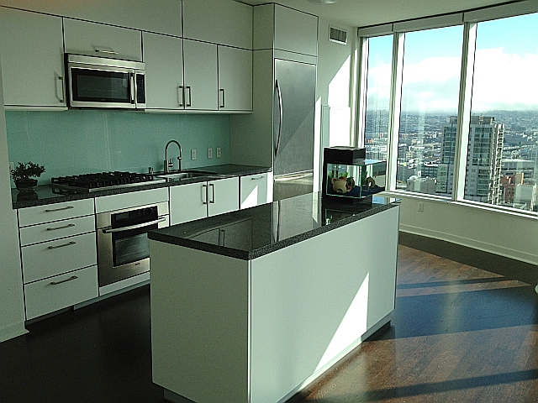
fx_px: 544
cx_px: 269
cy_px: 202
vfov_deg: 40.7
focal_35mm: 35
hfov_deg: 52.6
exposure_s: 1/920
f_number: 2.4
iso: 80
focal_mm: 4.28
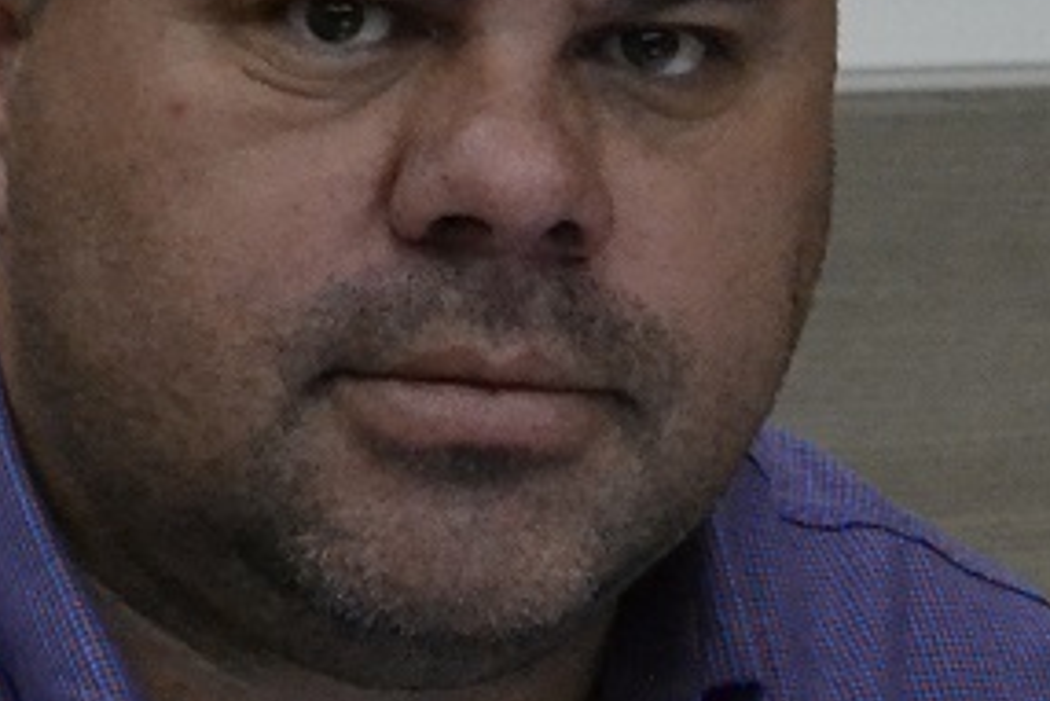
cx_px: 576
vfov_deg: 4.2
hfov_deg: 6.3
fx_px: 9542
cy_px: 415
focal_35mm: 327
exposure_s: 1/125
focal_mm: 48
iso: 3200
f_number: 5.6
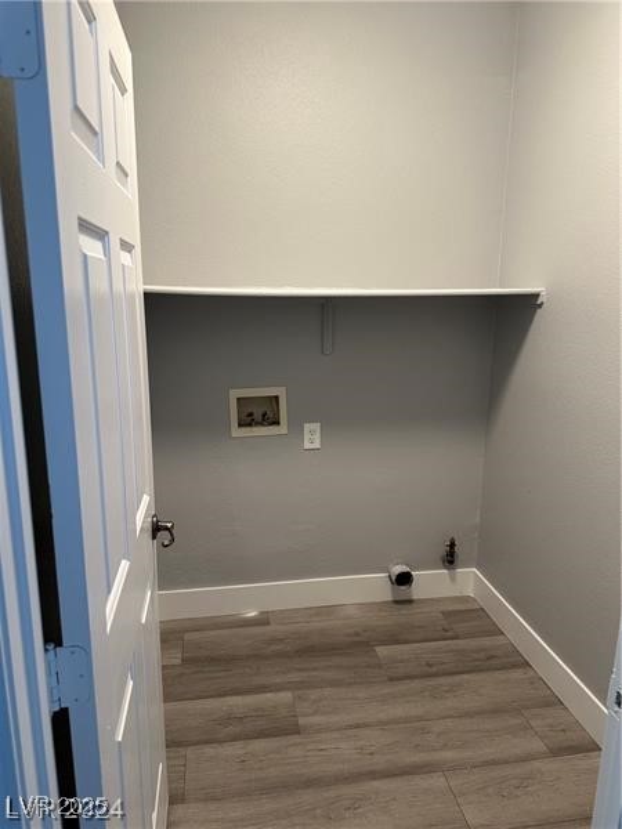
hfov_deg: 56.8
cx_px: 311
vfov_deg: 71.6
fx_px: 575
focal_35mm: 24
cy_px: 414
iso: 160
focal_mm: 6.86
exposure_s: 1/60
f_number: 1.78
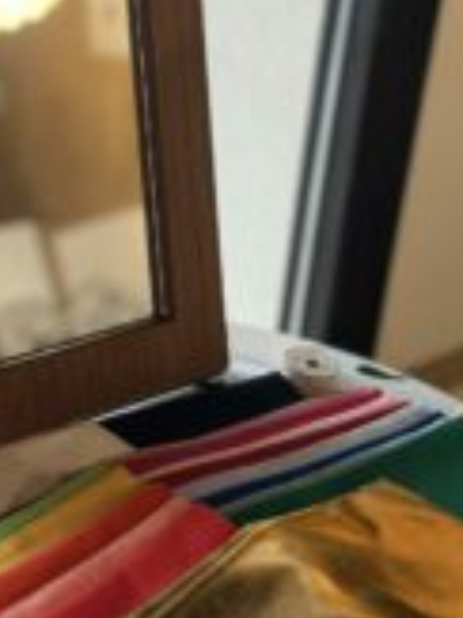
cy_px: 227
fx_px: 1143
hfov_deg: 22.9
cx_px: 213
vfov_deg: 30.2
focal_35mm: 64
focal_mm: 5.1
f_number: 1.6
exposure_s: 1/50
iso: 125
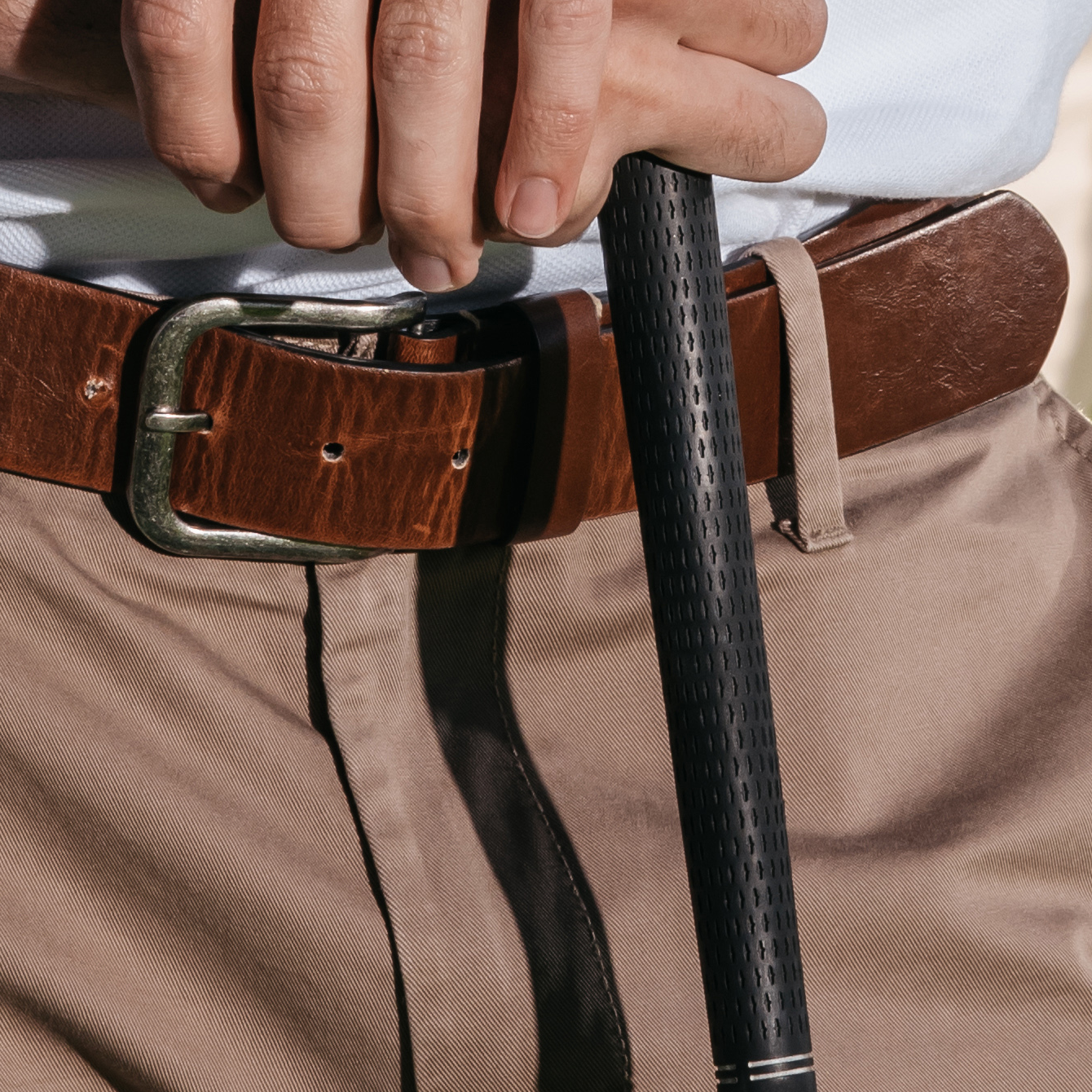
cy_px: -1370
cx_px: 902
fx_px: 29159
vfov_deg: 2.1
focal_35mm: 817
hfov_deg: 2.1
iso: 320
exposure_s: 1/250
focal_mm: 175
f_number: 14
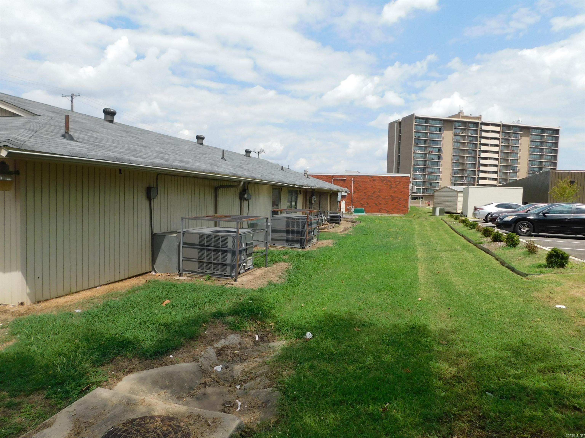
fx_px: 389
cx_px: 292
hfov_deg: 73.9
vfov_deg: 58.9
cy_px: 219
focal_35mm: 23
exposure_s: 1/500
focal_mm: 4
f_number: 6
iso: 125
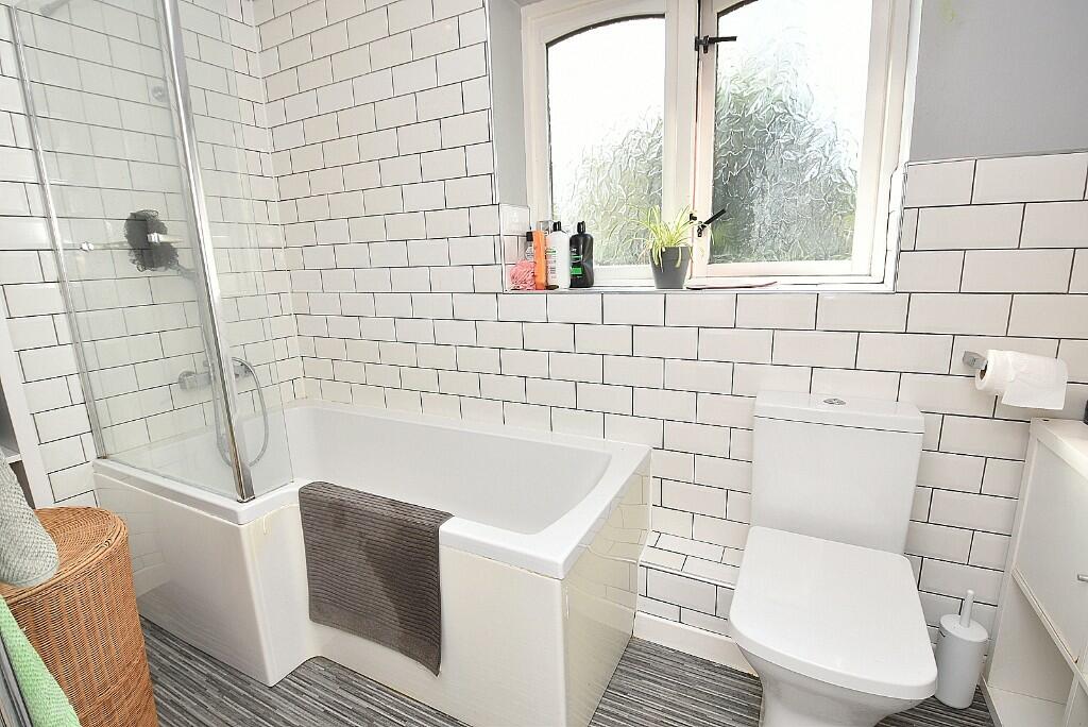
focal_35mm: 16
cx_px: 544
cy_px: 364
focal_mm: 10.5
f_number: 5
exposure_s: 1/200
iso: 220
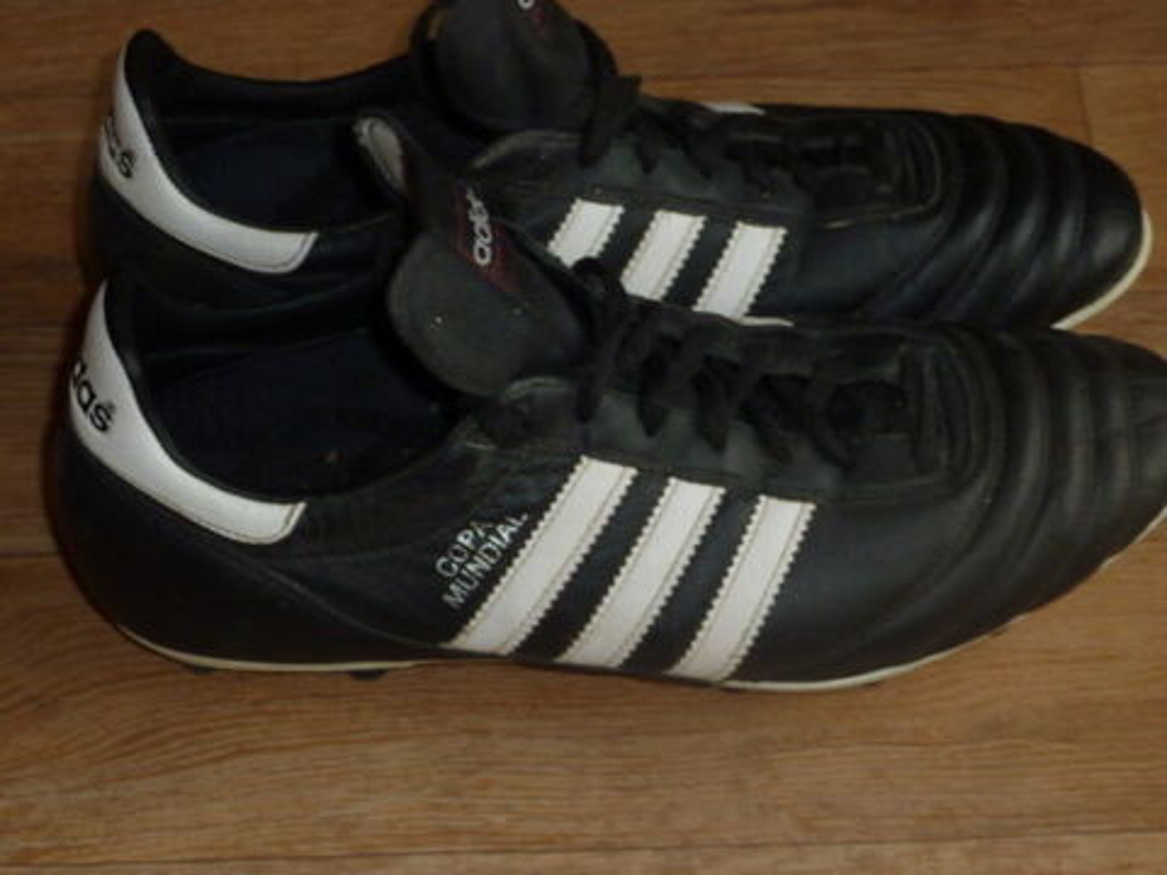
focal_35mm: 80
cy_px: 438
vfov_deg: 18.4
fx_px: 2697
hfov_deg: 24.4
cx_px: 584
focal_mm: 7.3
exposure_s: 1/30
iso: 100
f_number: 3.7
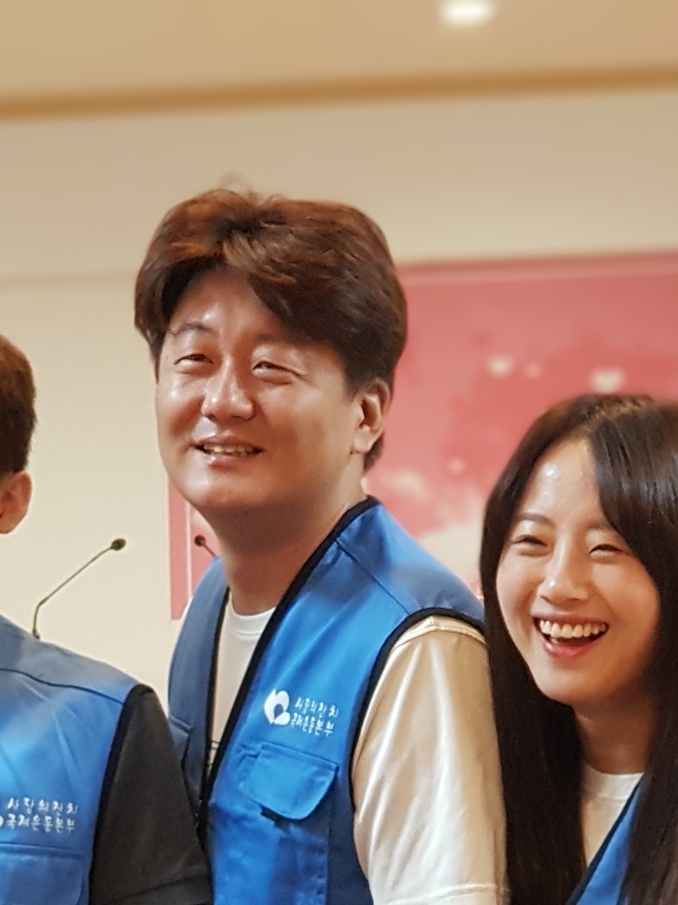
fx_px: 3710
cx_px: 55
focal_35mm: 142
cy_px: 922
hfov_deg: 10.4
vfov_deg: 13.7
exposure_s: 1/30
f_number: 2.4
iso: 250
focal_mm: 6
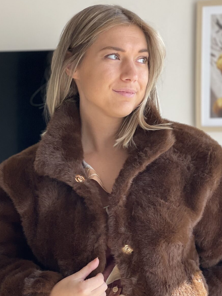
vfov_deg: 21.1
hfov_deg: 16.0
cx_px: 130
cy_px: 226
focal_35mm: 92
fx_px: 787
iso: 25
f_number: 2
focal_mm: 6
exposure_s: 1/175
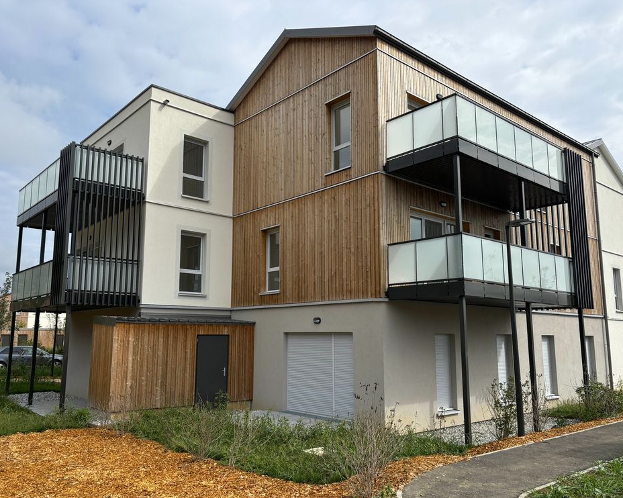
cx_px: 293
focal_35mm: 28
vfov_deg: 51.5
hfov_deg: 62.2
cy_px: 255
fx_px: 516
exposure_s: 1/3937
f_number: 1.6
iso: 50
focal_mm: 5.96
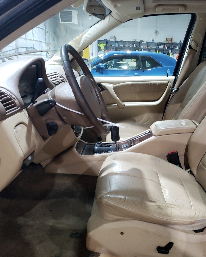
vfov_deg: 52.8
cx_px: 141
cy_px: 128
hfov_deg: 42.6
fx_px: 259
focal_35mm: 34
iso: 254
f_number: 1.5
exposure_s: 1/40
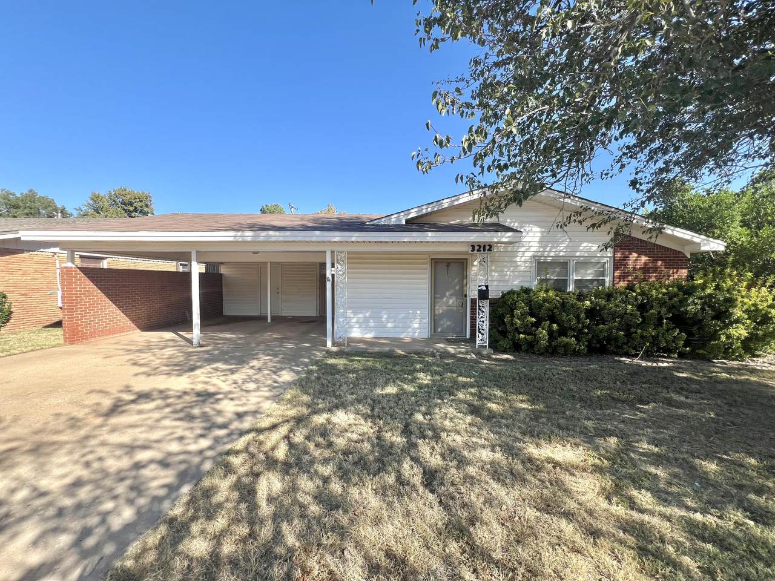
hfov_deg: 106.2
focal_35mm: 13
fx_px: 291
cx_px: 388
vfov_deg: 89.9
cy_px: 290
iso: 32
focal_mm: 1.57
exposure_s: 1/1340
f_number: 1.8
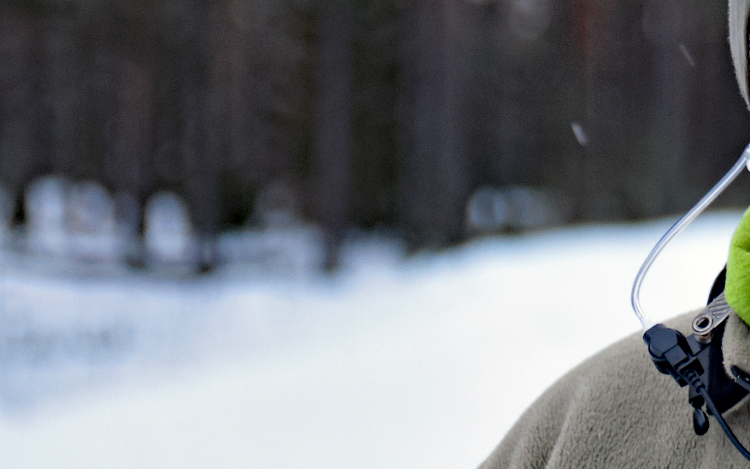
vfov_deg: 6.5
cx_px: 932
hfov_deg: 10.2
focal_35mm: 202
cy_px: -16
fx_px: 4129
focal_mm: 50
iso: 800
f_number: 3.2
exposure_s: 1/80
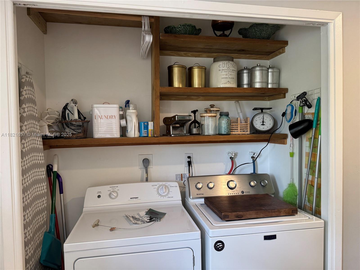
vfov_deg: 56.8
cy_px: 135
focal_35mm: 24
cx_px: 180
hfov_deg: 71.6
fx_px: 250
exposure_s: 1/120
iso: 200
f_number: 1.78
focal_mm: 6.76
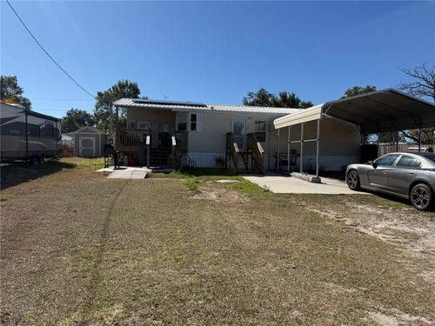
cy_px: 163
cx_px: 218
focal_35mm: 24
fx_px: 302
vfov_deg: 56.8
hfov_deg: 71.6
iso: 80
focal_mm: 6.76
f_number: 1.78
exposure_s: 1/5714
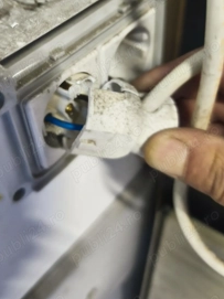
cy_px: 86
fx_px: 294
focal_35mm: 34
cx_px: 67
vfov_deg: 52.3
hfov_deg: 41.0
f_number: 1.65
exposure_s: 1/30
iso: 1600
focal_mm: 6.18
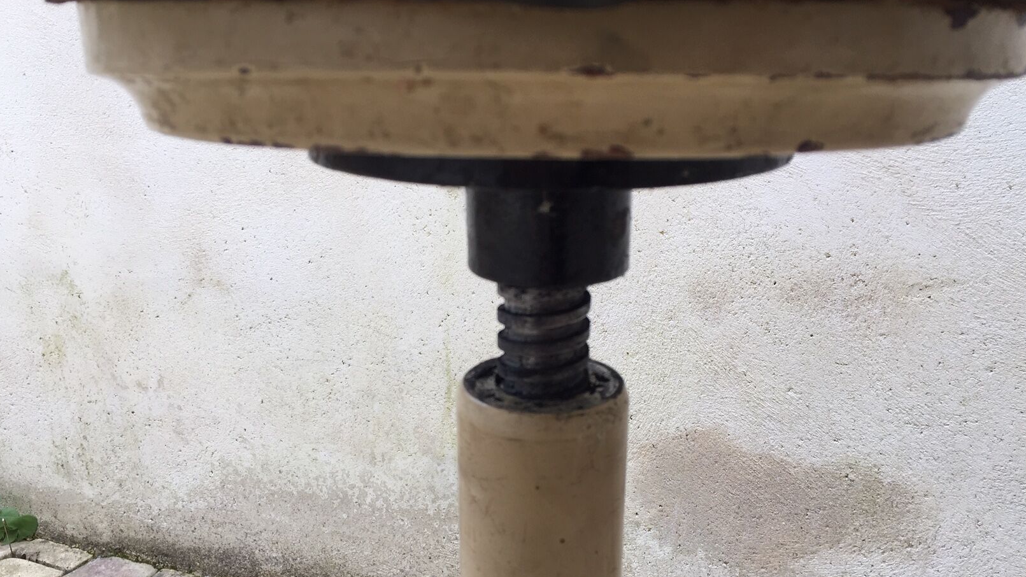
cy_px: 353
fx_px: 871
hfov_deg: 61.0
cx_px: 515
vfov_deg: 36.5
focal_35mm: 32
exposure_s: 1/100
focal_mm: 4.15
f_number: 2.2
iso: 32
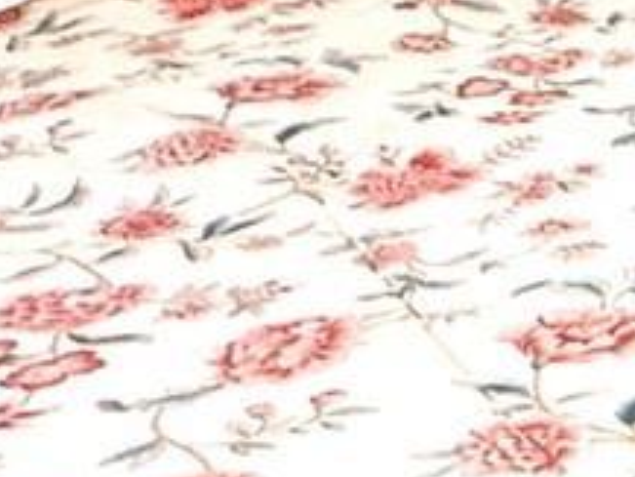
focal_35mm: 103
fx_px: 1890
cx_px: 1528
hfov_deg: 13.7
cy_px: 111
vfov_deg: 14.3
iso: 500
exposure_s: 1/60
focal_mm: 2.22
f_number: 2.2
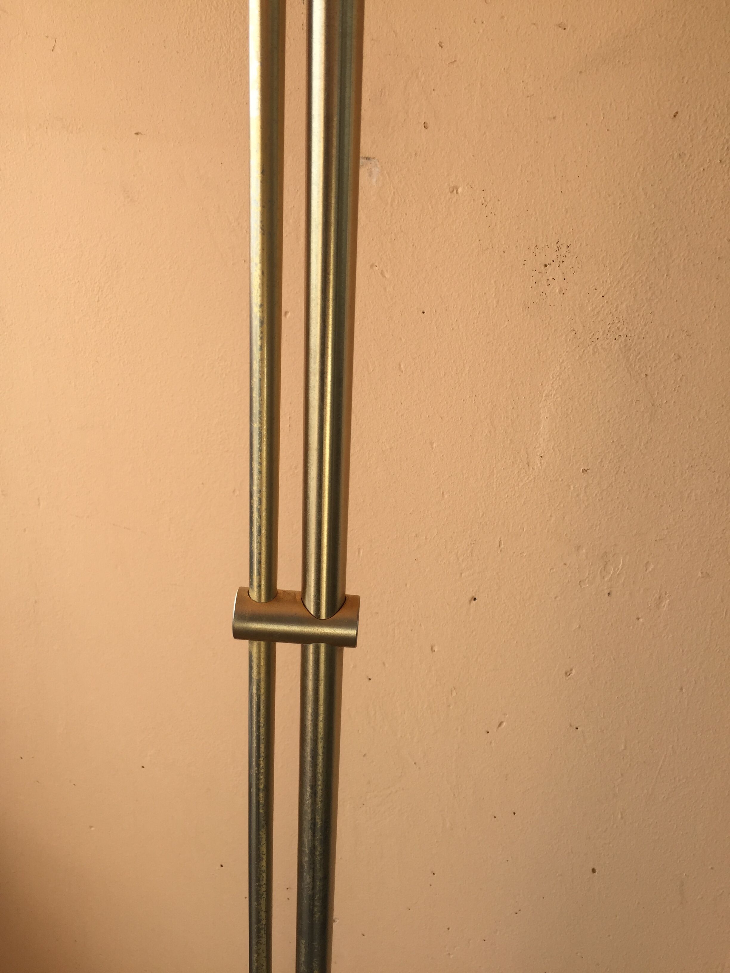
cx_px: 365
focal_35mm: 29
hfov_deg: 48.2
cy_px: 486
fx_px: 815
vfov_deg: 61.7
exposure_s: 1/286
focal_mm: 4.15
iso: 32
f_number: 2.2
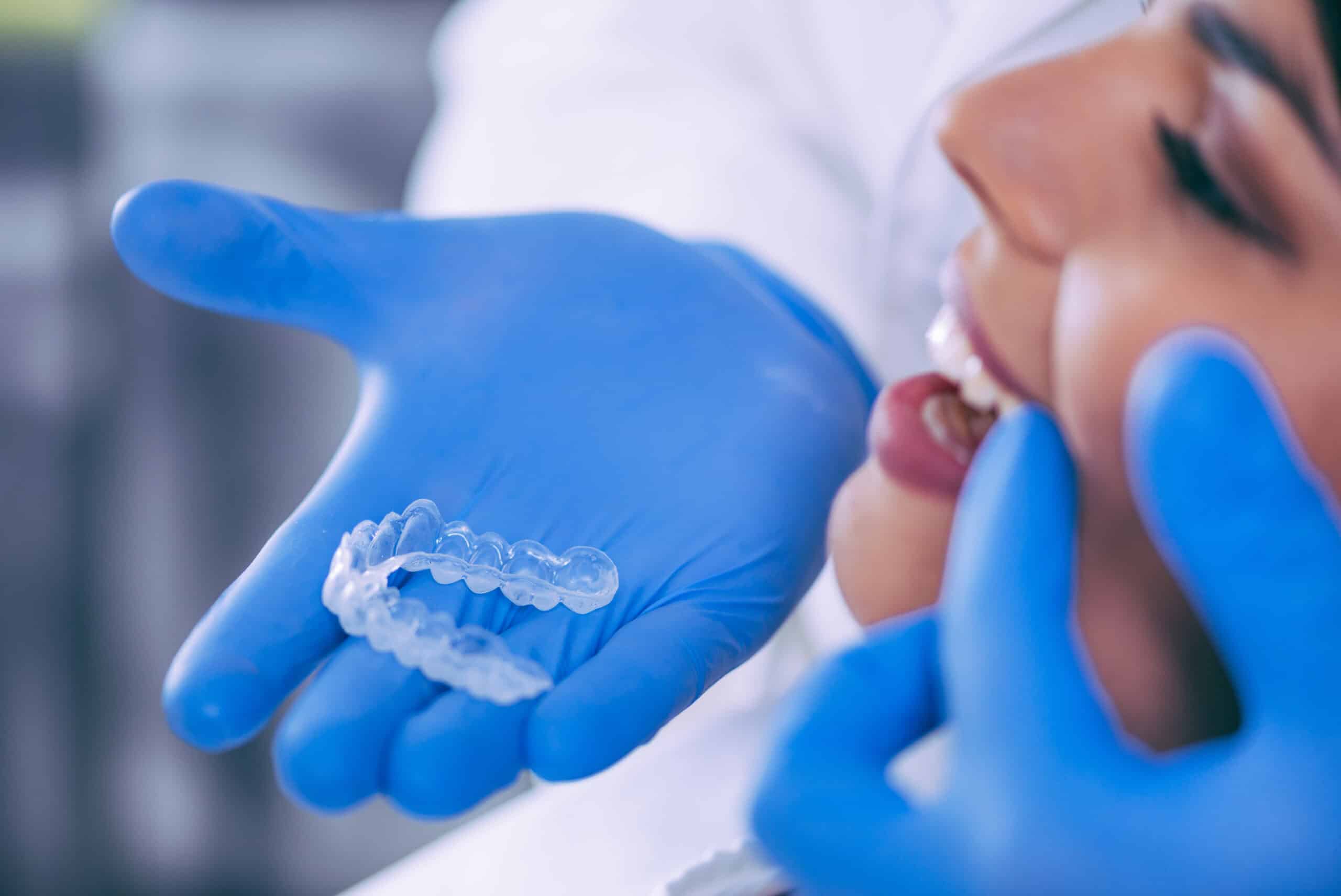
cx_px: 670
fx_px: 3913
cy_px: 448
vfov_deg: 13.1
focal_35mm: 105
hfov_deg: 19.4
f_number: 3.2
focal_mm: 105
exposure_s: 1/200
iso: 100
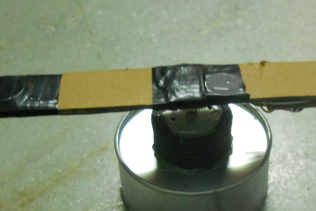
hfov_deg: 25.7
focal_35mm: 78
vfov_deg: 17.3
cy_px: 187
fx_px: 685
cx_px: 232
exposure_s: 1/10
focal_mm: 6.72
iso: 400
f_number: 3.1
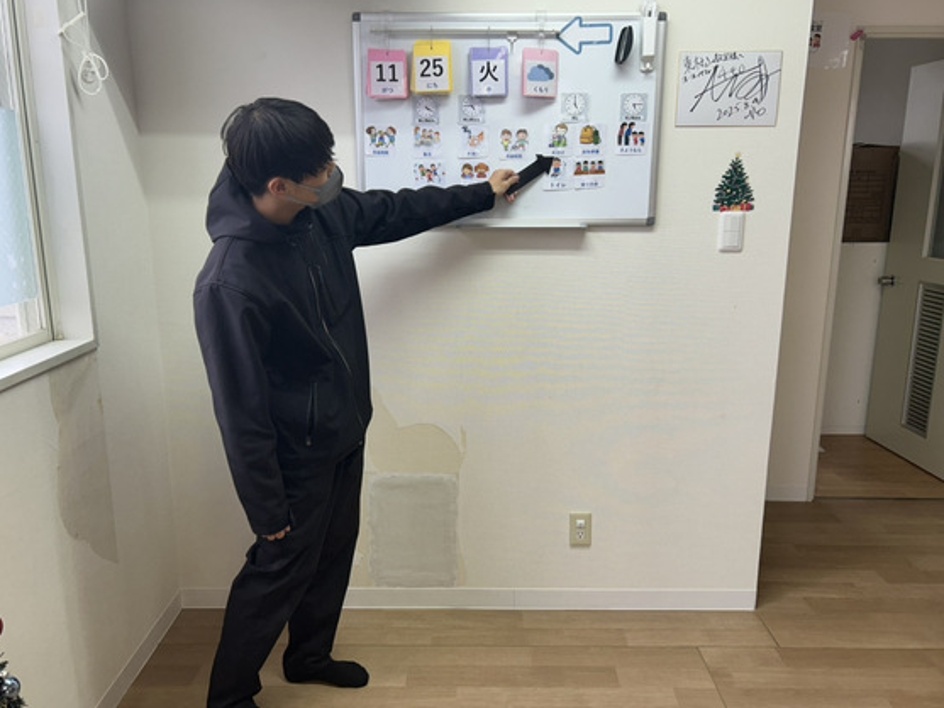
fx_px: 764
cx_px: 476
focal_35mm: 28
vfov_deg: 49.8
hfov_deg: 63.4
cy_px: 357
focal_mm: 5.7
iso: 50
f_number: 1.5
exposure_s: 1/100
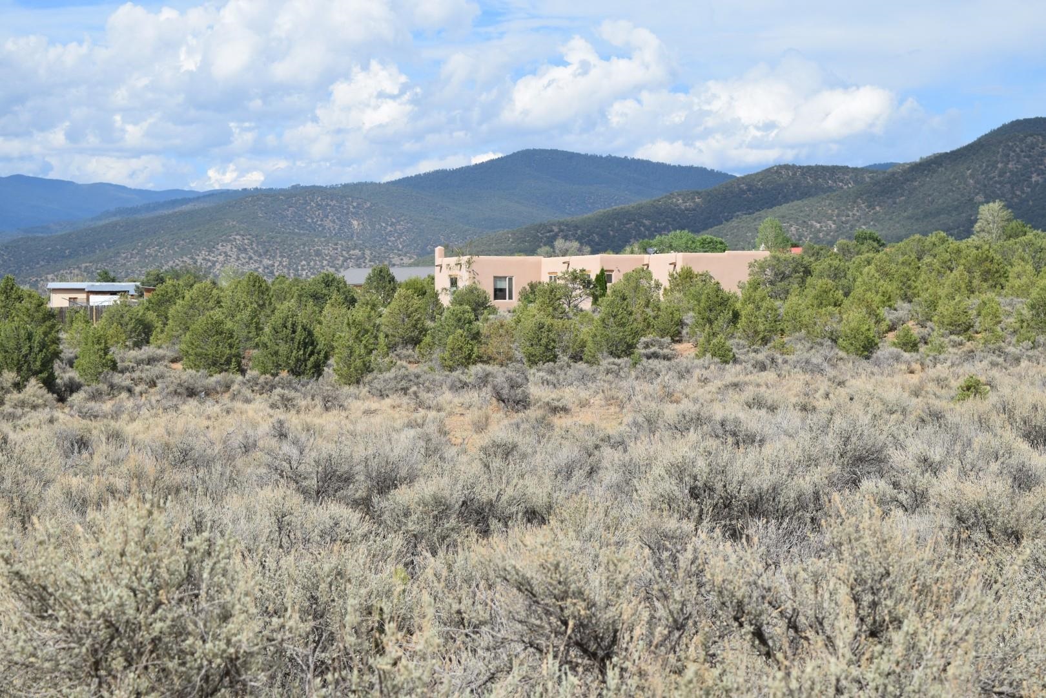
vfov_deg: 17.5
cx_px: 523
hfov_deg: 26.0
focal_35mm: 78
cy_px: 349
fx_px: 2266
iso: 200
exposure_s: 1/400
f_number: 10
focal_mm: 52
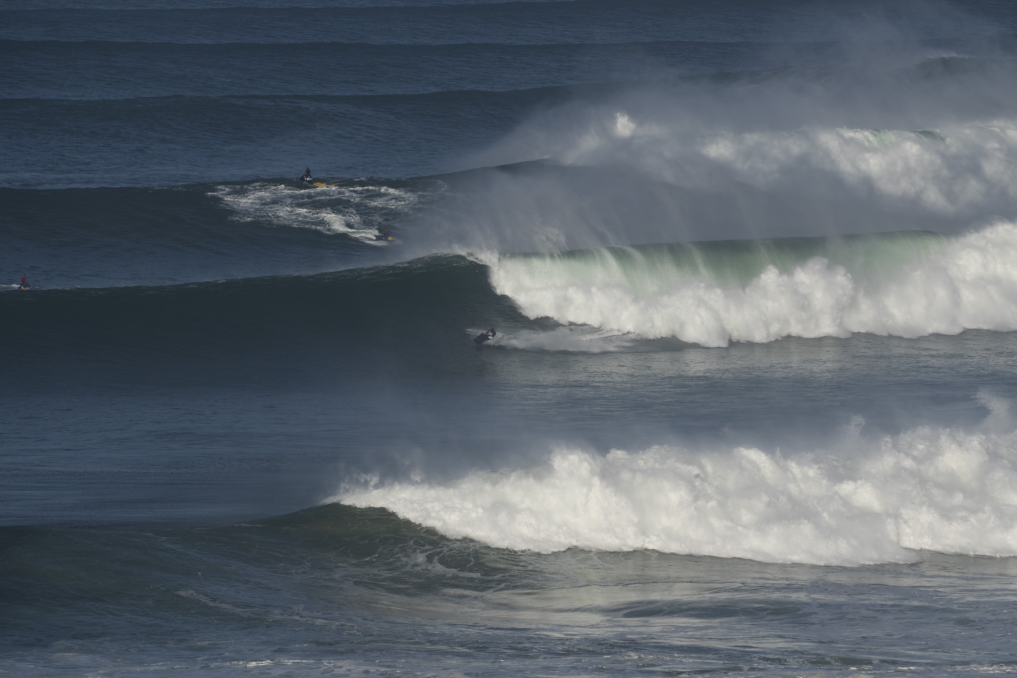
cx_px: 522
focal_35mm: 357
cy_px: 353
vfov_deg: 3.9
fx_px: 10084
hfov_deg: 5.8
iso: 100
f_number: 9
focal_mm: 210
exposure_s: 1/500
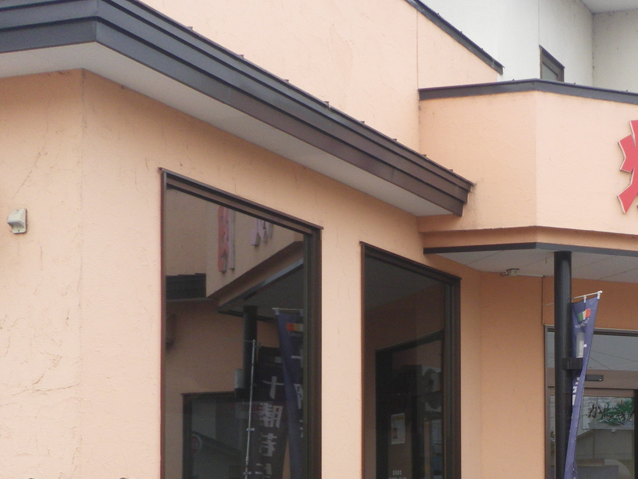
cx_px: 609
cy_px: 439
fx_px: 1290
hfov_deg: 26.6
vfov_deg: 20.5
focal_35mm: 70
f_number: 3.8
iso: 64
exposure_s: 1/160
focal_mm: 6.2
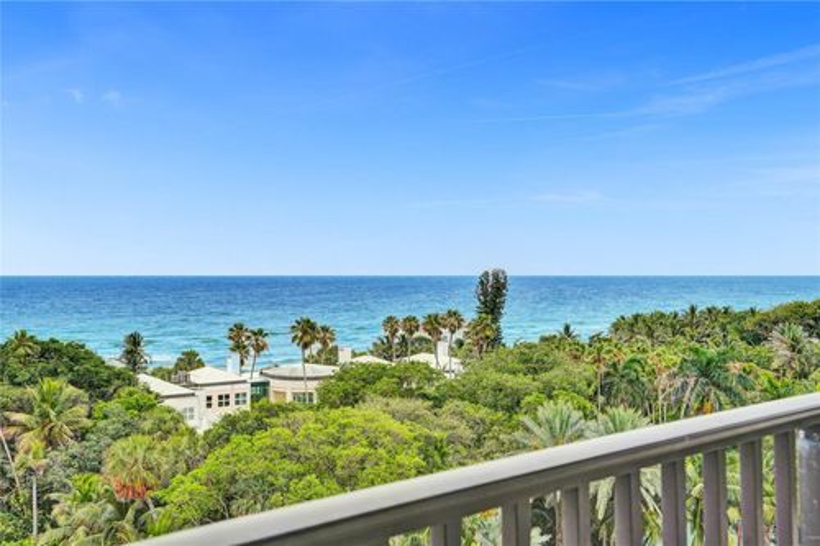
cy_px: 273
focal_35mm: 35
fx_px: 797
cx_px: 410
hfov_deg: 54.5
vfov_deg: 37.8
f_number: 8
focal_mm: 35
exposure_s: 1/3200
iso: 800
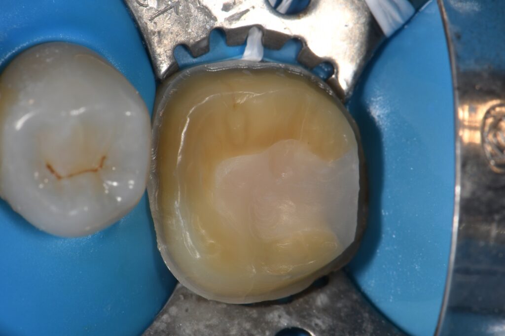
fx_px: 2202
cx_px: 252
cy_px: 168
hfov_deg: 13.1
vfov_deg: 8.7
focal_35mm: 157
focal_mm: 105
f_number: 32
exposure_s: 1/160
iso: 200
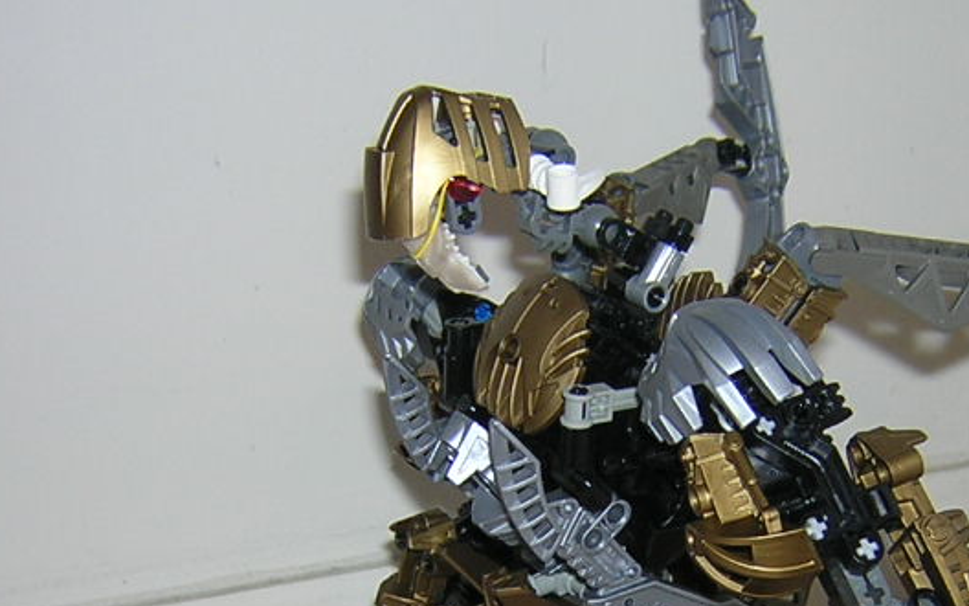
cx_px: 593
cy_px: 632
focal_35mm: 74
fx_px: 1954
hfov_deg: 27.8
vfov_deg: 17.1
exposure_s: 1/60.1
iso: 100
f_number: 2.6
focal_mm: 4.7
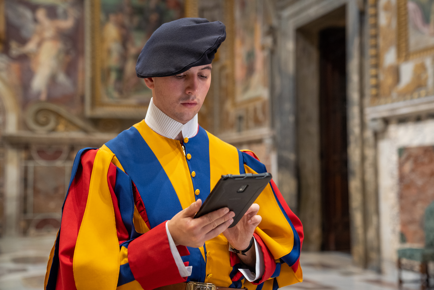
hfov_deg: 36.2
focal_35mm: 55
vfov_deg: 24.6
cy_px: 145
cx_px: 217
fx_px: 663
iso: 2000
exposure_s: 1/320
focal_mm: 55
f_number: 2.8
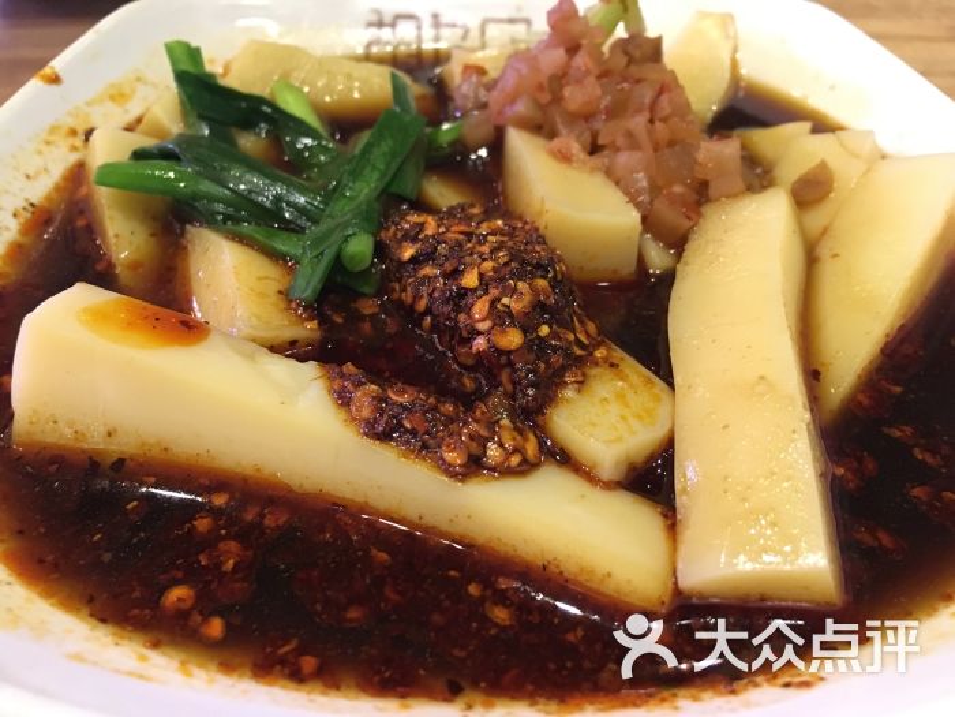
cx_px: 478
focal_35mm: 29
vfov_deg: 48.2
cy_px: 358
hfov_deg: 61.7
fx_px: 800
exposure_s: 1/17
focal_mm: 4.15
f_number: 2.2
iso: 200
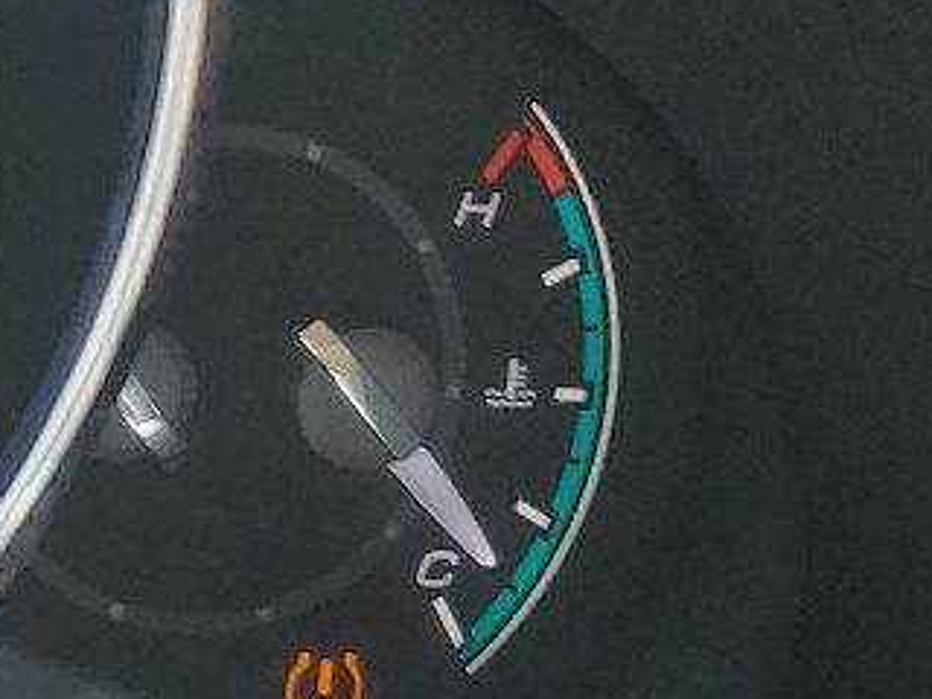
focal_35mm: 130
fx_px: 3500
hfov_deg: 13.0
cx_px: -976
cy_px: 548
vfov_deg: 11.4
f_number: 1.5
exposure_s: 1/128
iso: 50
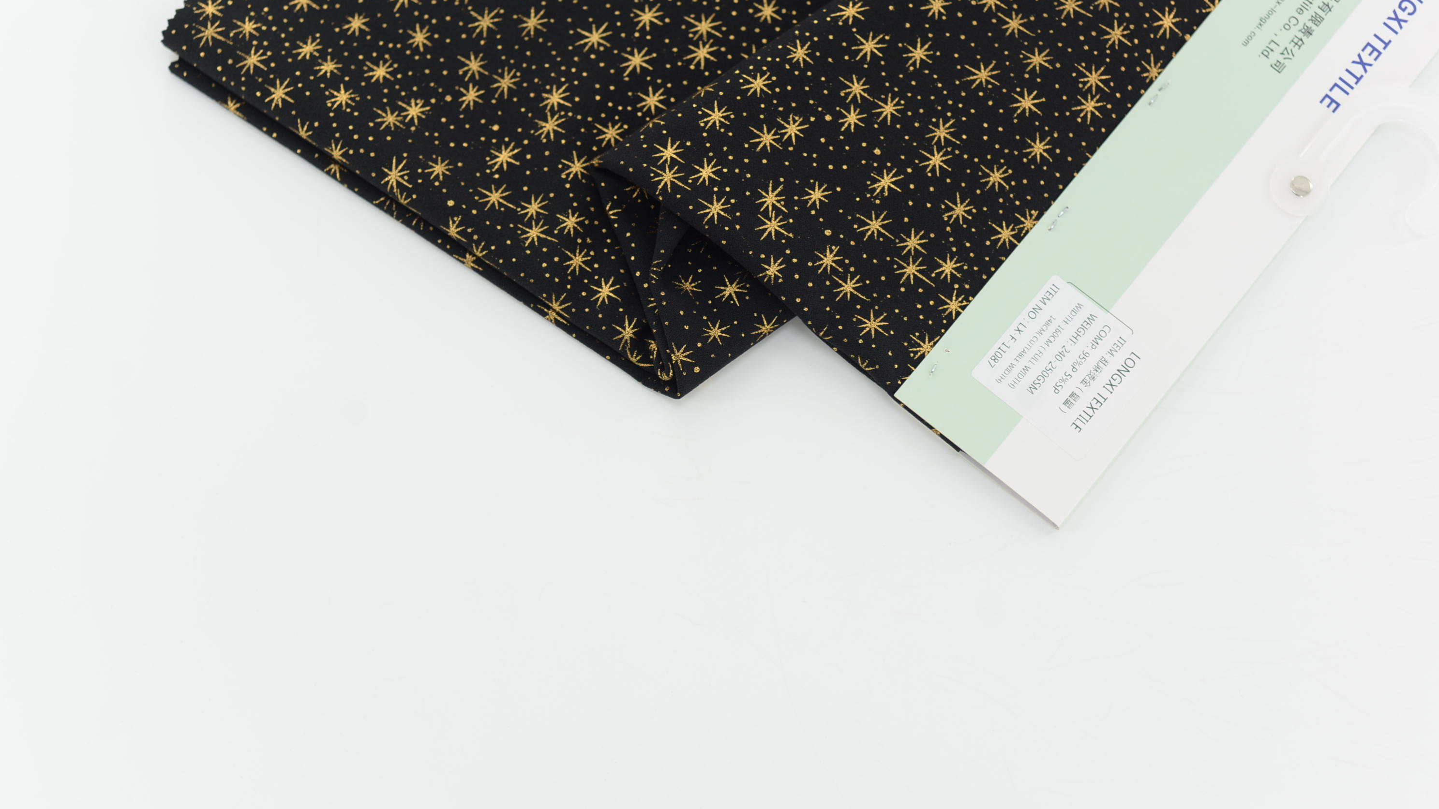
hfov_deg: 39.2
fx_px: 2022
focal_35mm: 53
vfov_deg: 22.6
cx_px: 720
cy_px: 359
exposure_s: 1/100
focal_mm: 50
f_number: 4
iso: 100
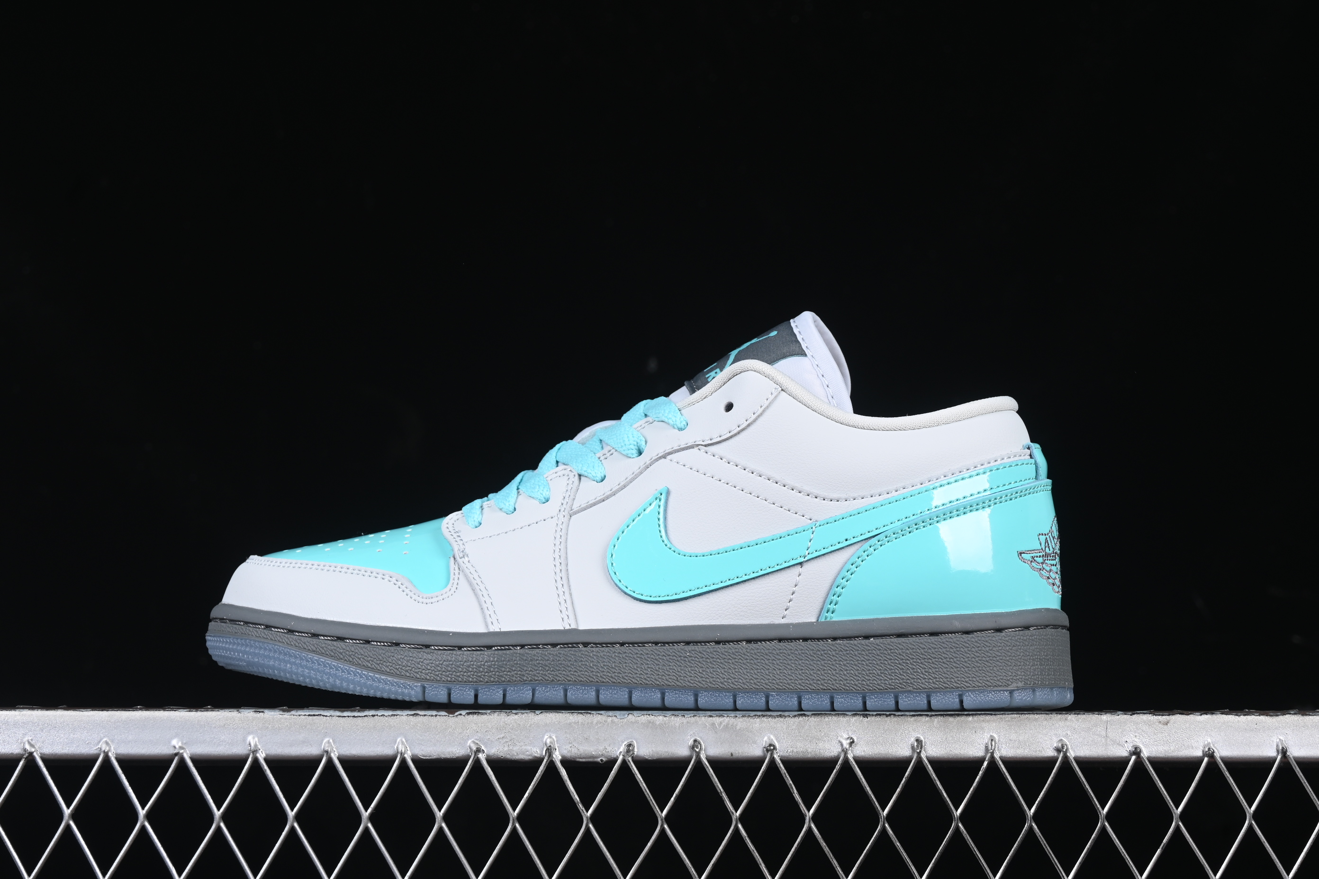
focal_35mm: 75
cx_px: 660
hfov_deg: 27.0
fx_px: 2748
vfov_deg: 18.2
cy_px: 440
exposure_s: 1/80
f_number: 8
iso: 160
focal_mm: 50
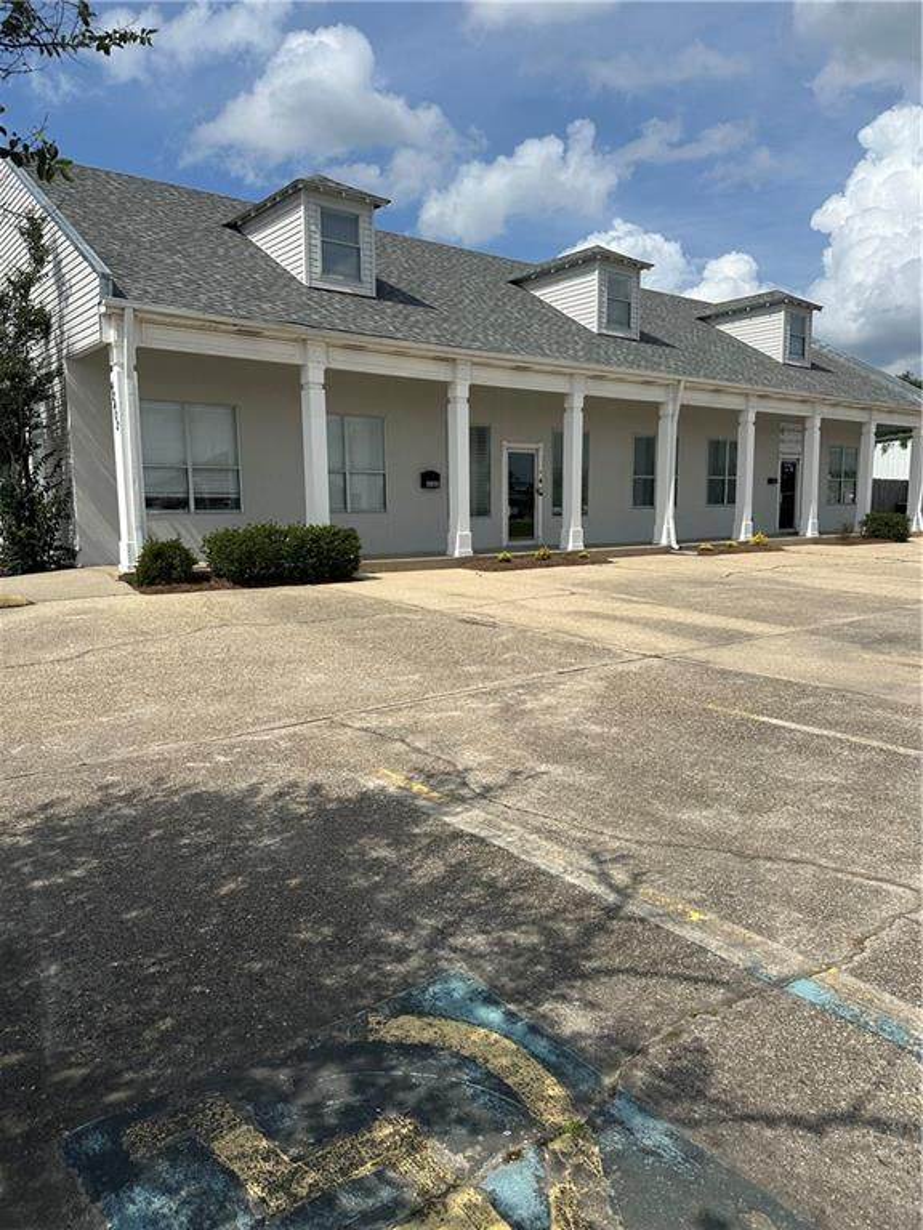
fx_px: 853
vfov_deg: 71.6
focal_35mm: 24
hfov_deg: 56.8
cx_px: 462
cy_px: 615
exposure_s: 1/8929
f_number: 1.78
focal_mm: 6.86
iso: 80
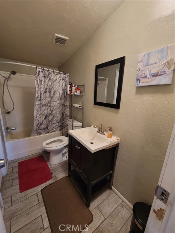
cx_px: 88
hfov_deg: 89.9
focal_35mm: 13
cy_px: 116
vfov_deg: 106.2
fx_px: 88
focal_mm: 2.2
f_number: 2.2
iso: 400
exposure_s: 1/30
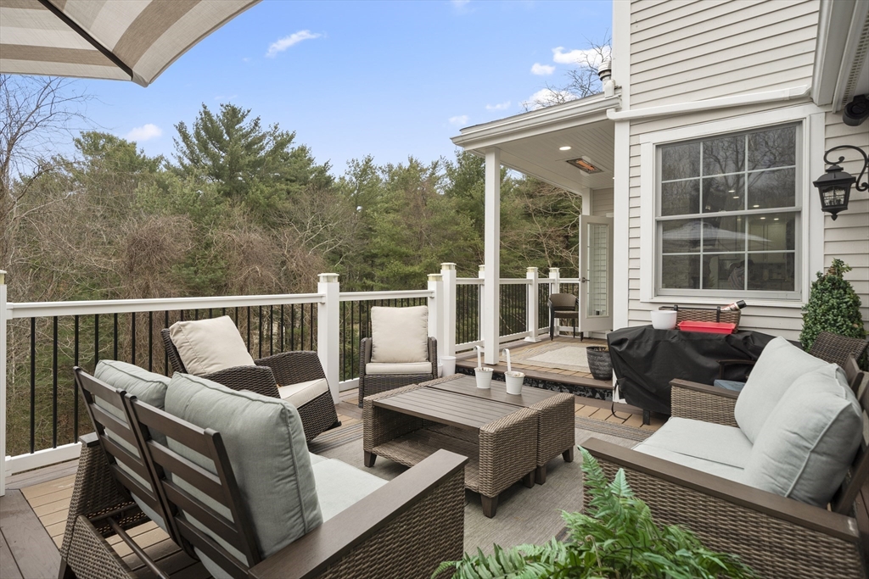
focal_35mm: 17
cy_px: 290
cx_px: 434
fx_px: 410
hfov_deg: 93.3
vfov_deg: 70.5
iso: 320
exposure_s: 1/125
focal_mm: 17
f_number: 6.3
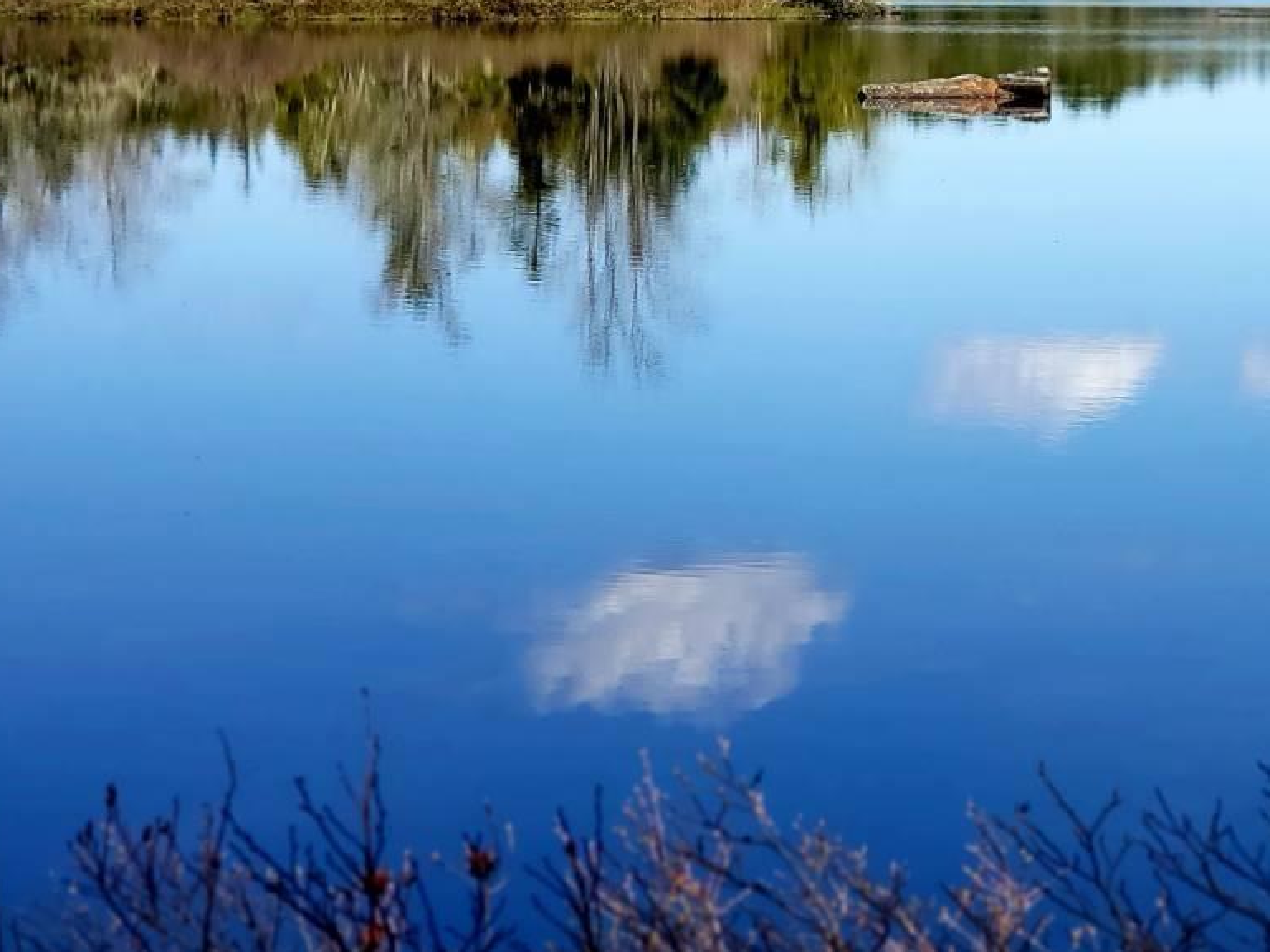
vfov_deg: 14.1
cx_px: 1120
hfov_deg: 18.6
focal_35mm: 104
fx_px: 3816
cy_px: 139
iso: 32
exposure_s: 1/714
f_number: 2.4
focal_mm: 6
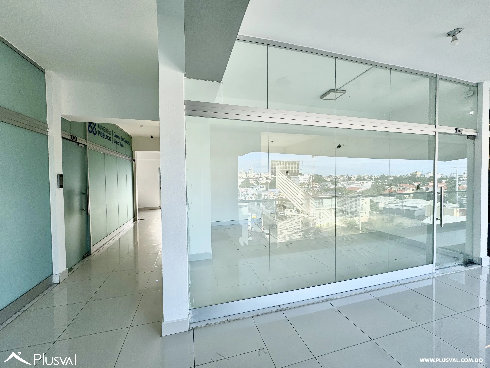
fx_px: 198
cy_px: 184
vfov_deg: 85.7
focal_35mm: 14
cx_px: 245
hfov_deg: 102.1
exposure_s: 1/354
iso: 40
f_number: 2.2
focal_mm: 2.22
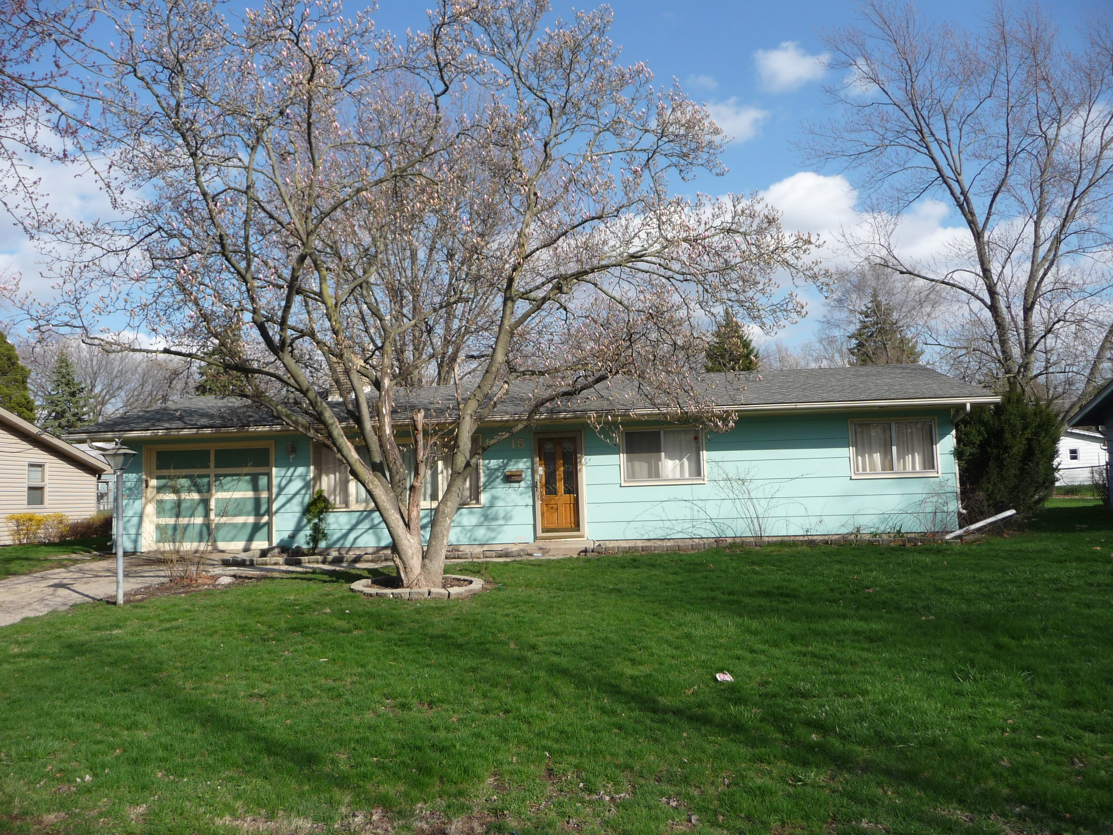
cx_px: 556
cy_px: 418
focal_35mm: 28
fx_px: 900
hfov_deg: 63.4
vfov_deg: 49.7
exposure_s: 1/800
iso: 100
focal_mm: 4.7
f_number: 3.3
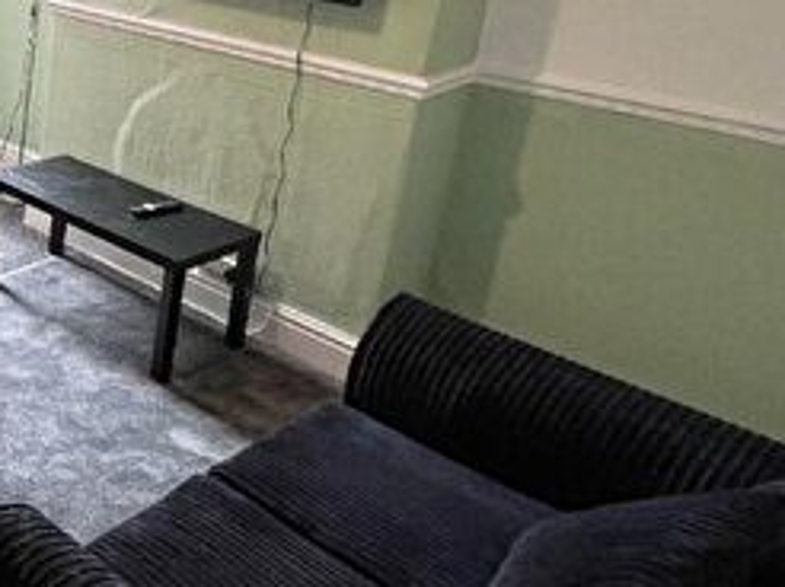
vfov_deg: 37.3
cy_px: 123
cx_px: -140
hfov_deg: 38.3
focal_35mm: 37
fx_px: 838
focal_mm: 1.57
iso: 250
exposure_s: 1/75
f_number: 1.8
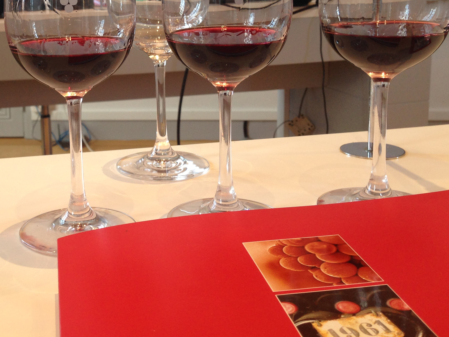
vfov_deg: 26.1
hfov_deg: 34.1
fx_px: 713
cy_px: 68
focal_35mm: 55
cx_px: 102
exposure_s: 1/30
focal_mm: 4.12
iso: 50
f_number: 2.4
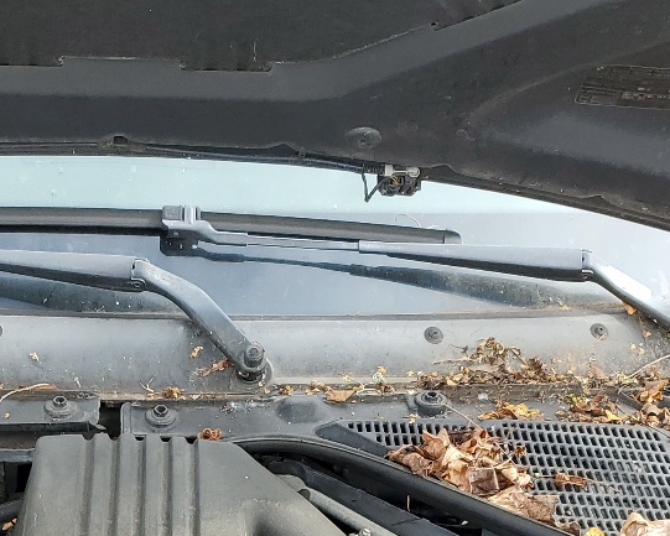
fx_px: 1487
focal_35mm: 75
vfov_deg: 19.0
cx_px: 115
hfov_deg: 24.9
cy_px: 683
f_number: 1.5
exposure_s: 1/400
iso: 50
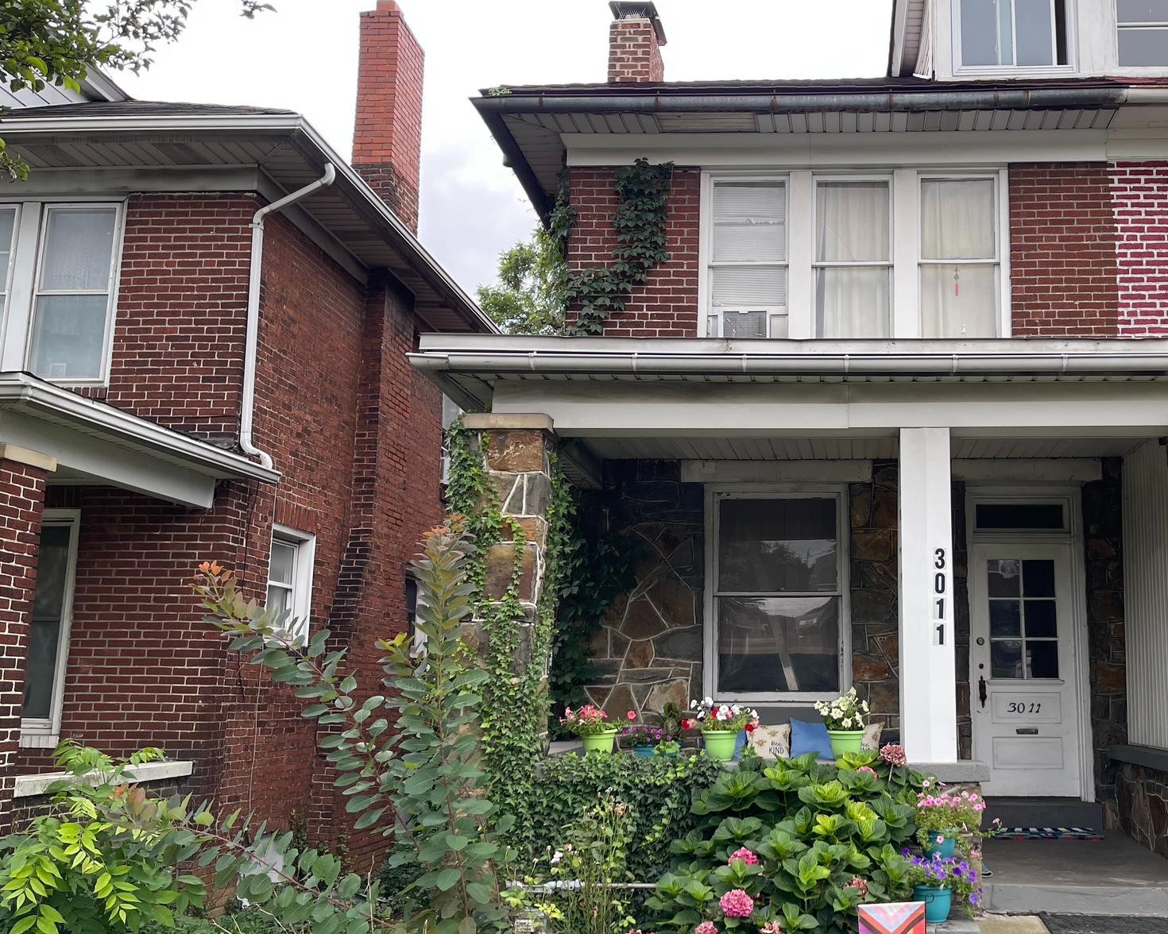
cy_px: 475
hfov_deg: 51.6
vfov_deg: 43.4
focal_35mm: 34
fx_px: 1175
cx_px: 801
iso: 32
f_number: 1.6
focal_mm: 5.1
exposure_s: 1/507
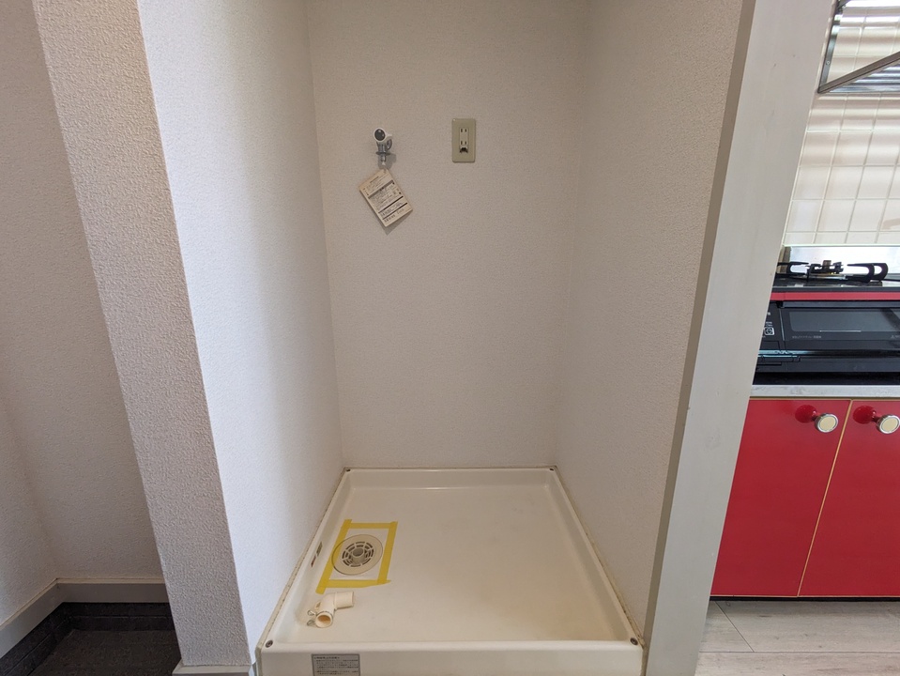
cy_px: 338
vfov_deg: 85.7
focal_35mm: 14
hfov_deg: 102.0
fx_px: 364
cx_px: 450
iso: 144
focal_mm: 1.83
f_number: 2.2
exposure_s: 1/24
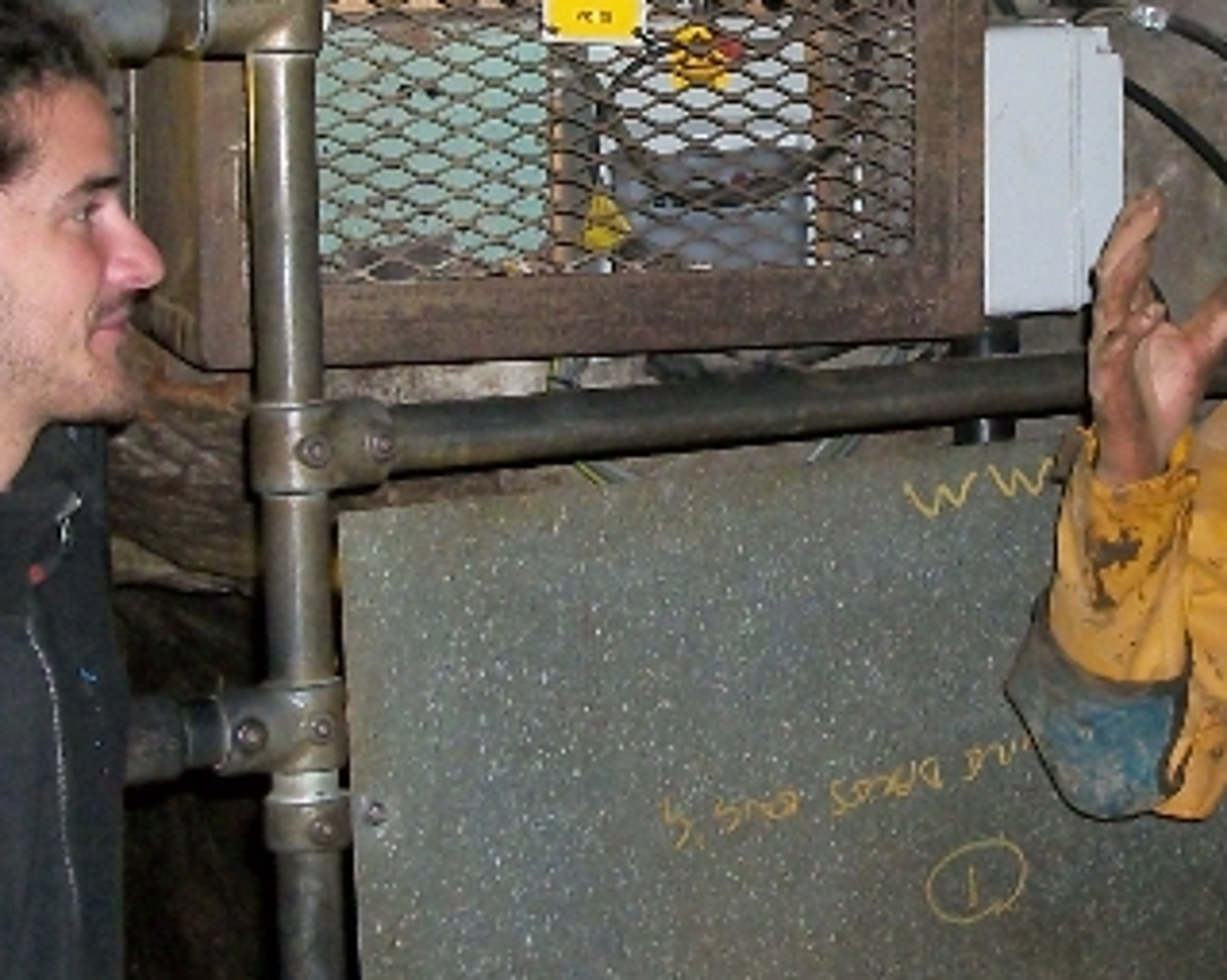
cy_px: 146
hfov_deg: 19.5
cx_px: 839
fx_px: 3558
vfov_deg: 15.6
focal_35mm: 98
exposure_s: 1/30
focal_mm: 5.7
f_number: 2.9
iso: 250
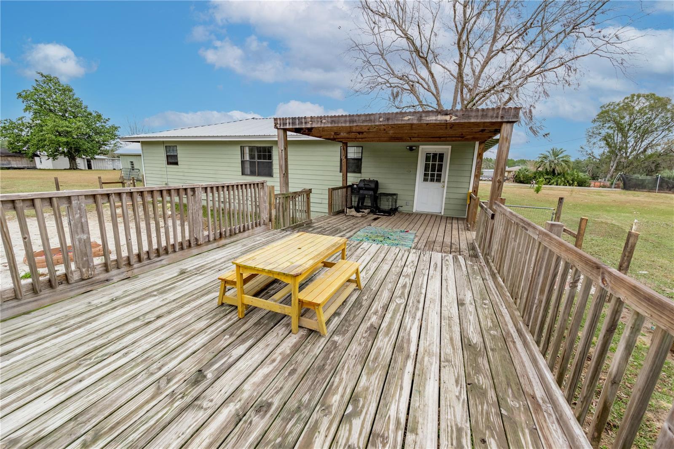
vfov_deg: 81.2
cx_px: 337
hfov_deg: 104.2
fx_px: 262
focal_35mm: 14
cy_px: 224
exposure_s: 1/1250
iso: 320
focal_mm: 14
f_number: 8
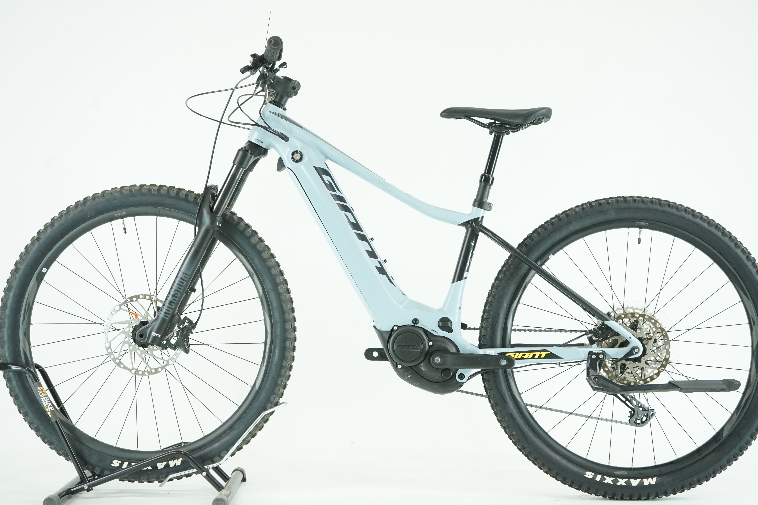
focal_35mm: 59
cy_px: 232
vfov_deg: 23.0
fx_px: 1242
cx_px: 387
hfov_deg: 33.9
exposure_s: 1/200
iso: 2500
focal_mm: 54
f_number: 5.6
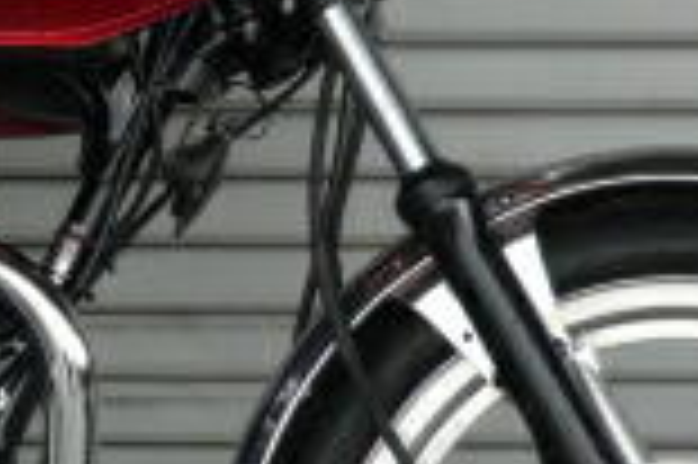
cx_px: -243
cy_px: 216
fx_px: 3080
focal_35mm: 159
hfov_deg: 12.5
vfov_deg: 8.6
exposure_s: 1/160
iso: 100
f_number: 2.8
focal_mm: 5.5
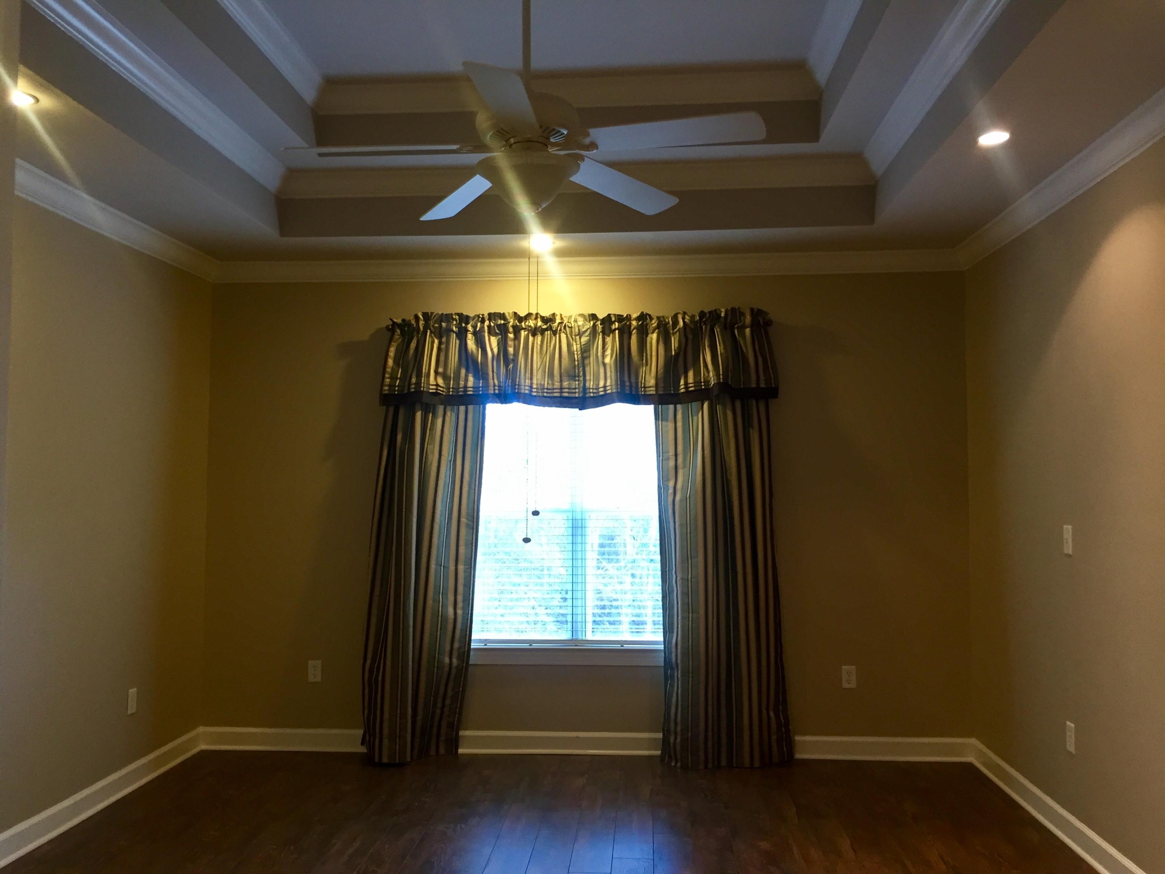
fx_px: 976
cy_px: 437
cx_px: 582
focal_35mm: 29
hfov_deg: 61.7
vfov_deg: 48.2
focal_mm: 4.15
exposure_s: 1/30
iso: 100
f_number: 2.2
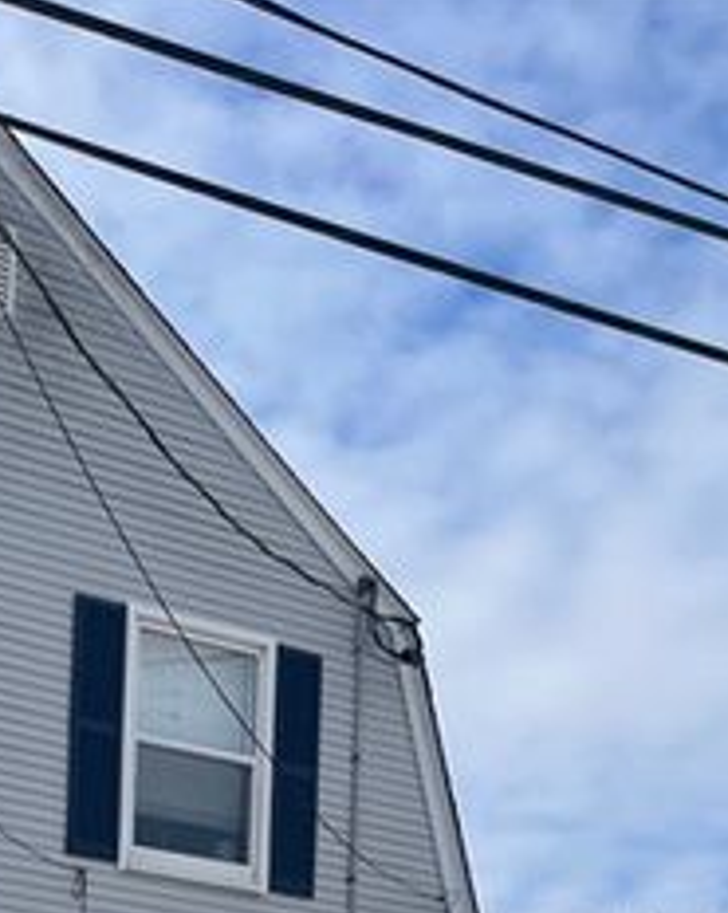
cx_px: -146
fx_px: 1970
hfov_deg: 19.7
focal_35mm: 73
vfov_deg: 22.3
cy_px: 1301
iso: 50
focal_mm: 5.1
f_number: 1.6
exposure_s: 1/5319
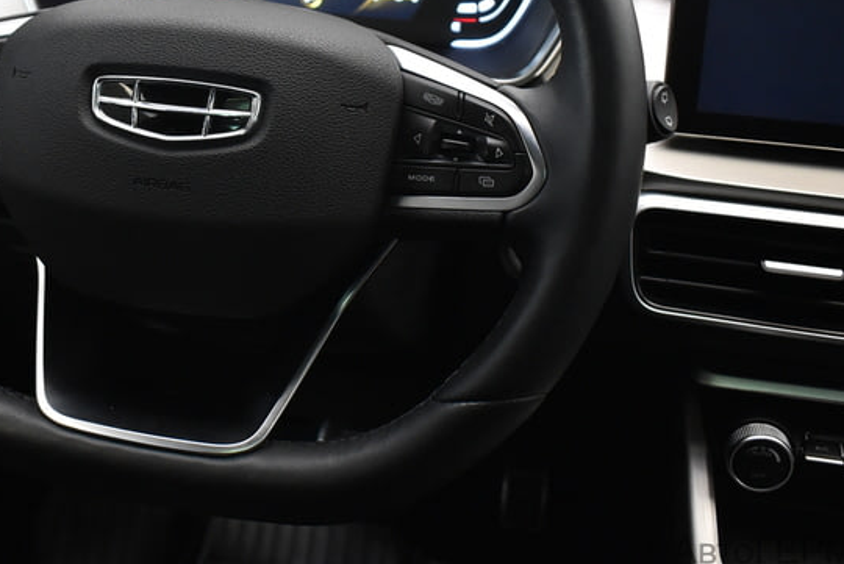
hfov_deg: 38.6
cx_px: 219
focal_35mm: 50
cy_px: 111
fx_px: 1173
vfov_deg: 26.5
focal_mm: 20
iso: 1600
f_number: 3.5
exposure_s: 1/30
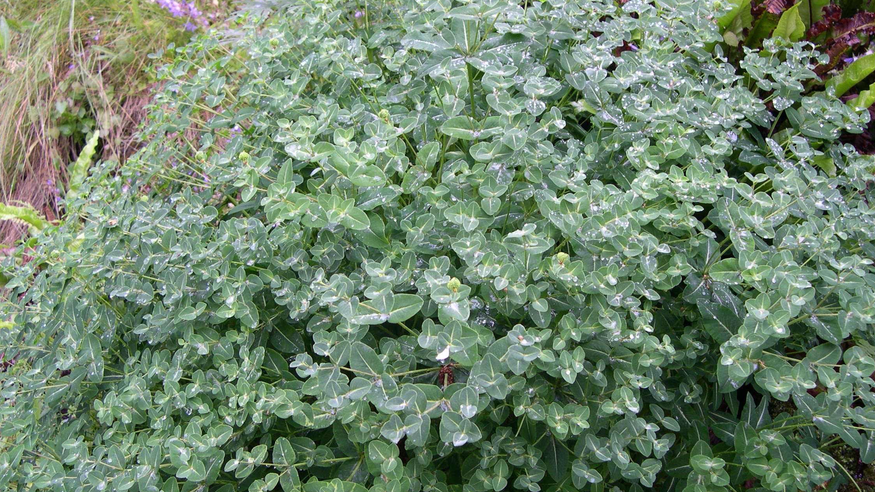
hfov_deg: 48.4
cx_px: 437
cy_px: 228
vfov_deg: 28.3
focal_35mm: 42
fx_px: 974
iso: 100
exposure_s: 1/75
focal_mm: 8
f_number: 2.8
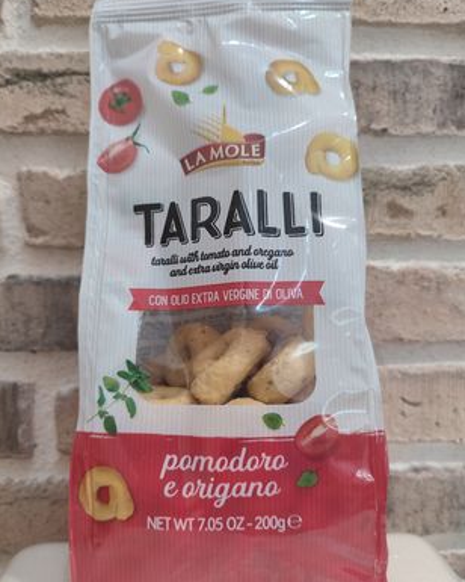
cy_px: 301
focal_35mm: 27
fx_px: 464
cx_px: 229
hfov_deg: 53.2
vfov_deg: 64.1
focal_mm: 6.04
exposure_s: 1/25
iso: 860
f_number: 1.9
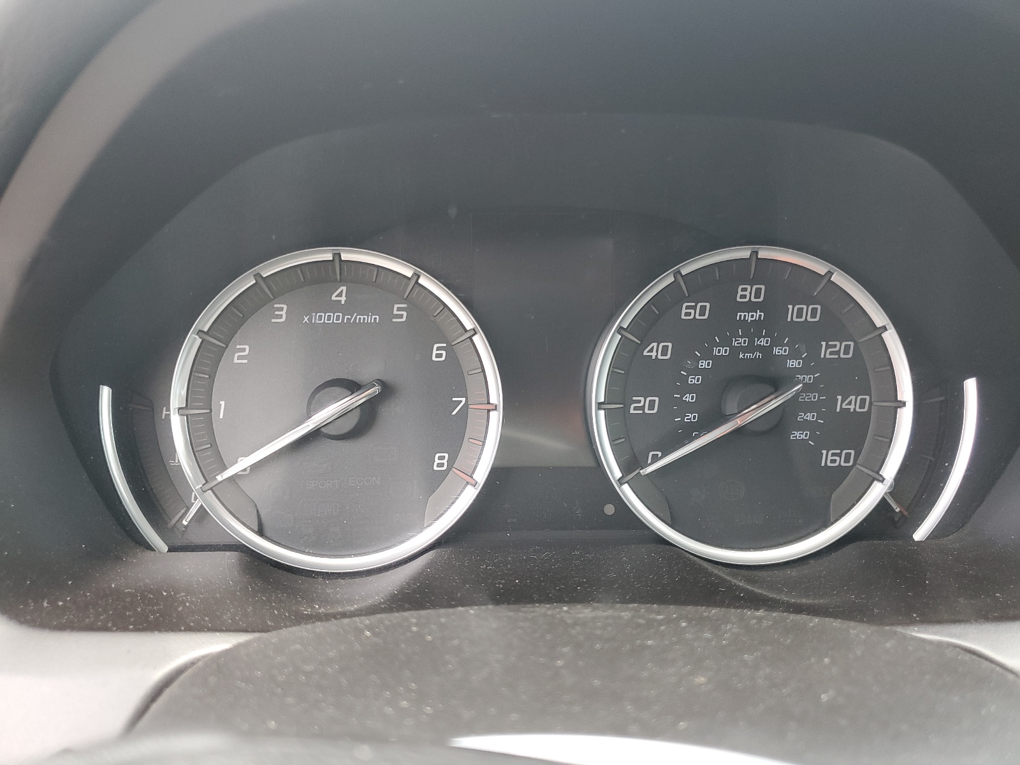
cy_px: 382
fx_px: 766
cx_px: 510
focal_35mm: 26
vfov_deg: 53.1
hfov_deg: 67.3
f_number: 1.5
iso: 85
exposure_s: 1/120
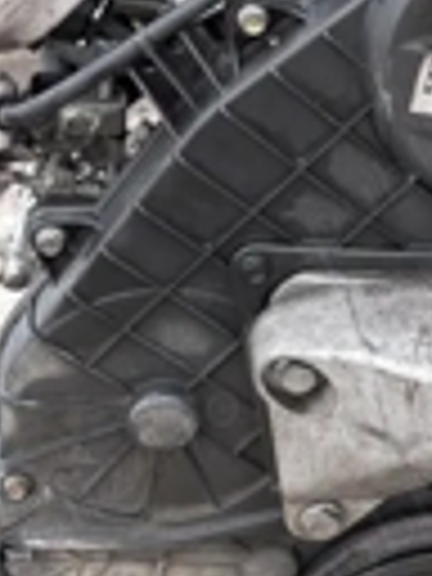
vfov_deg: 24.0
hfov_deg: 17.3
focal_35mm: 81
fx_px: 1348
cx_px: 536
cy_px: 198
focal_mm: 5.96
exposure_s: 1/122
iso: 40
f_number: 1.6
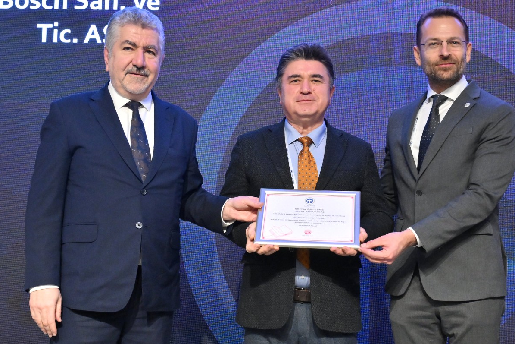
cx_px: 305
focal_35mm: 61
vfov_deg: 22.3
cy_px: 168
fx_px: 873
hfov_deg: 32.8
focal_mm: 30
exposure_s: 1/160
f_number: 4.5
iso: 2500
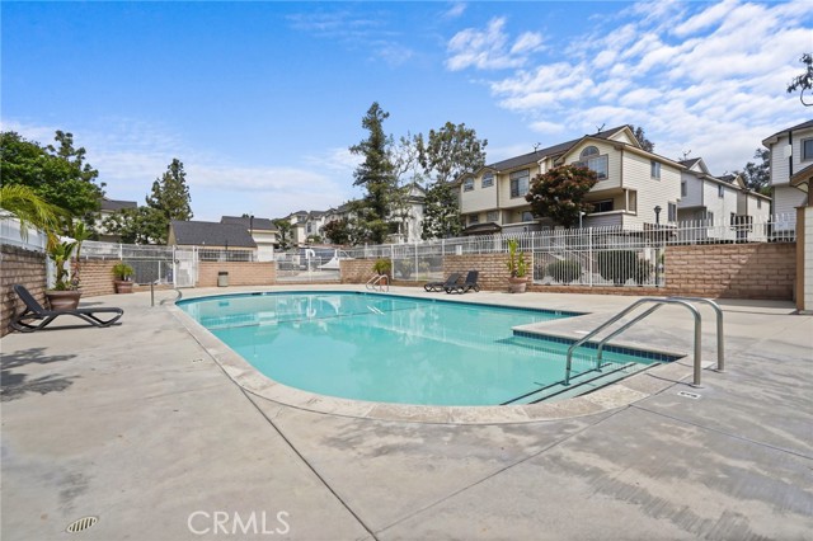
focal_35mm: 16
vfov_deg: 73.7
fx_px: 361
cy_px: 270
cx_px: 406
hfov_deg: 96.8
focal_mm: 16
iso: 1000
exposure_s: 1/500
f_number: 9
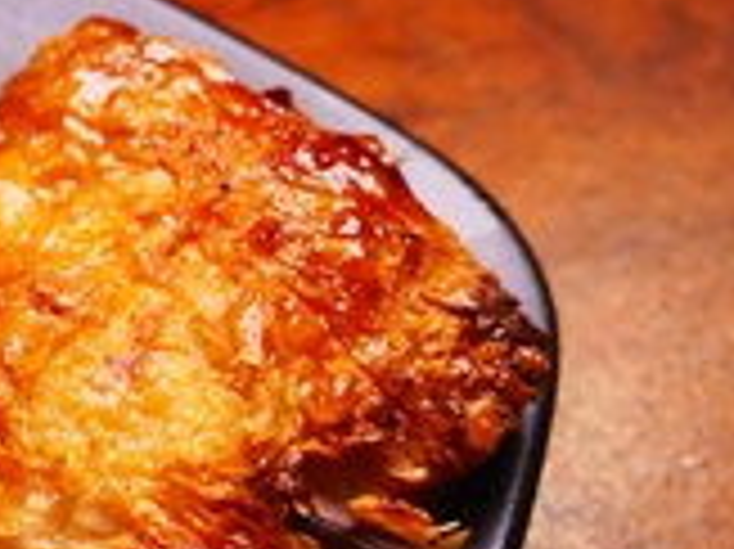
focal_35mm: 98
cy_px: 549
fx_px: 2076
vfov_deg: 14.8
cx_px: -390
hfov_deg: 17.8
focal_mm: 12
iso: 800
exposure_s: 1/60
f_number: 3.5
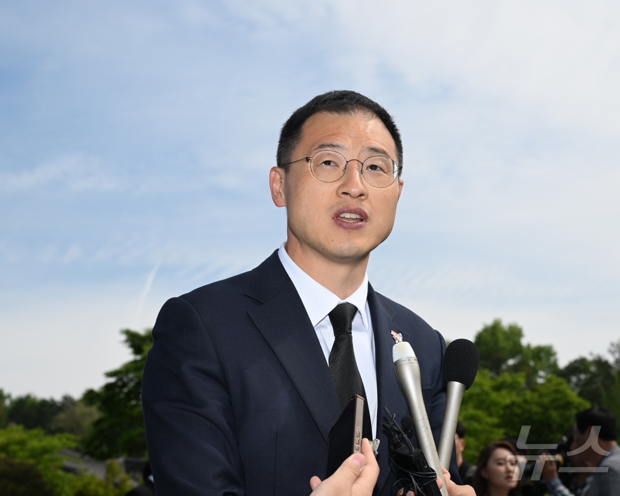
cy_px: 249
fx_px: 1266
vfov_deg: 22.2
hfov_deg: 27.5
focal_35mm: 69
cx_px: 345
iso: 90
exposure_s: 1/250
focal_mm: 61
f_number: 9
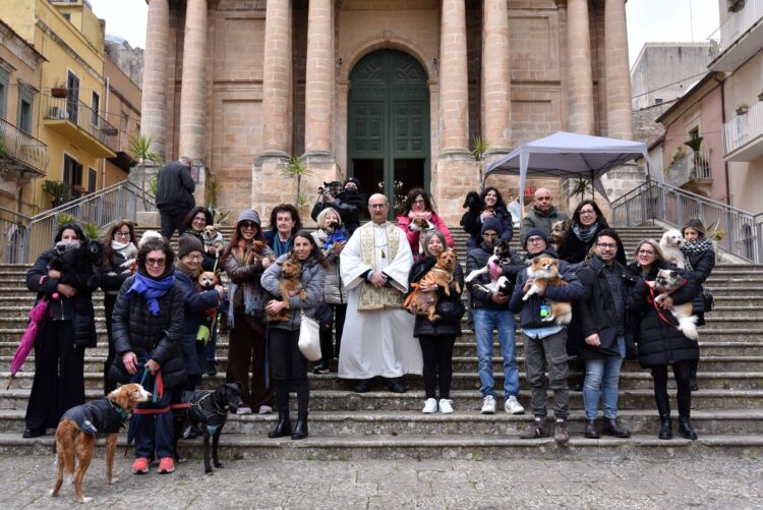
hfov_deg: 54.4
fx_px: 742
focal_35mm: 35
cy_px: 255
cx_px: 382
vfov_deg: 37.9
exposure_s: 1/250
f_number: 9
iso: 400
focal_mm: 35
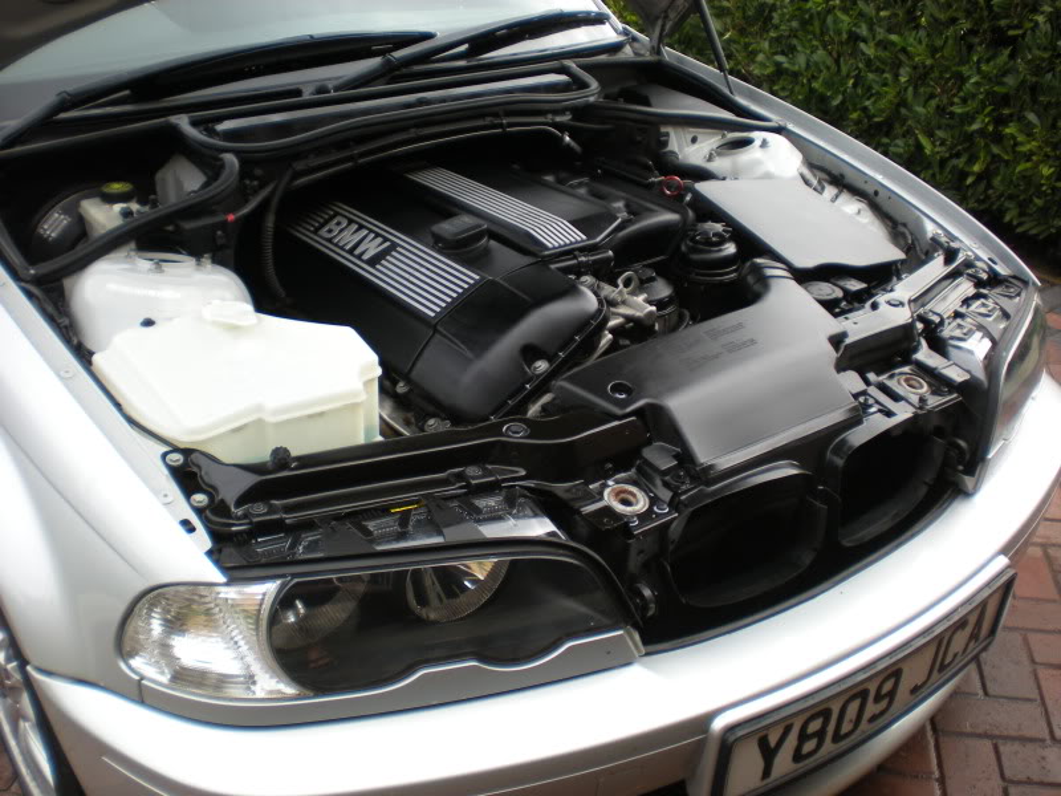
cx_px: 530
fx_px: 1165
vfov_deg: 37.7
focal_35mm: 38
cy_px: 398
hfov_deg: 49.0
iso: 64
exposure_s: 1/116
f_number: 3.1
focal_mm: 6.3
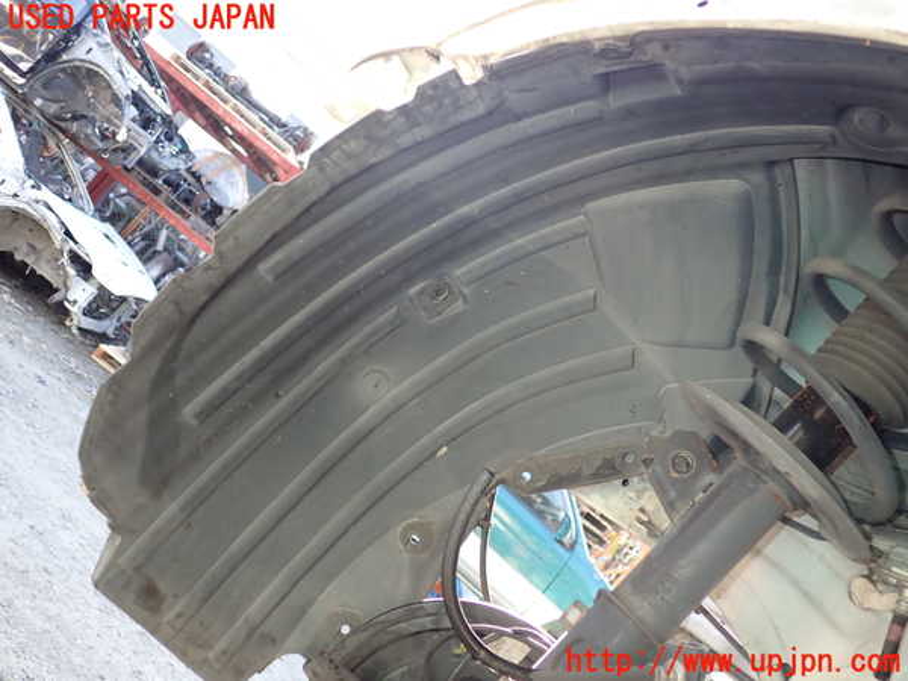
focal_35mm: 30
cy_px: 340
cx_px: 454
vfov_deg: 46.8
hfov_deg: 60.0
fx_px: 787
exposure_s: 1/80
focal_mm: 5.4
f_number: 2.3
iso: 100
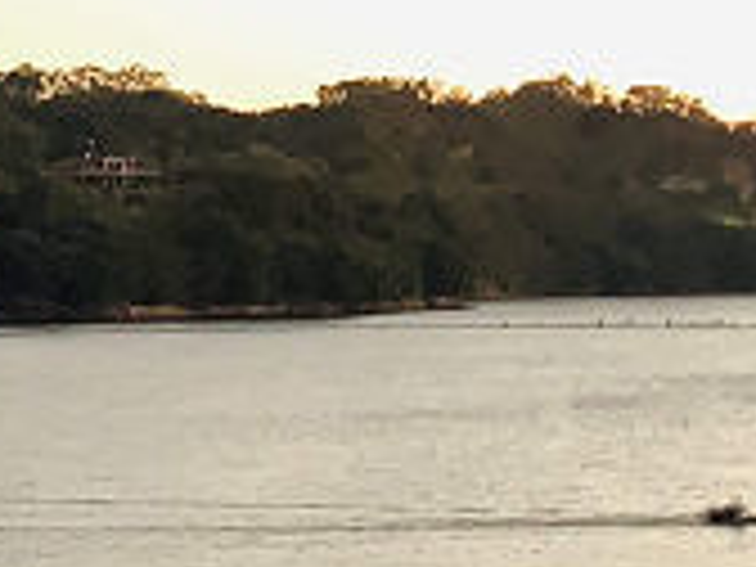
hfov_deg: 15.3
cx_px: -176
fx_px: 2708
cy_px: -40
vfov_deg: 11.8
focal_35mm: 124
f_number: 1.8
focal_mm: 4.25
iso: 640
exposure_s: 1/4
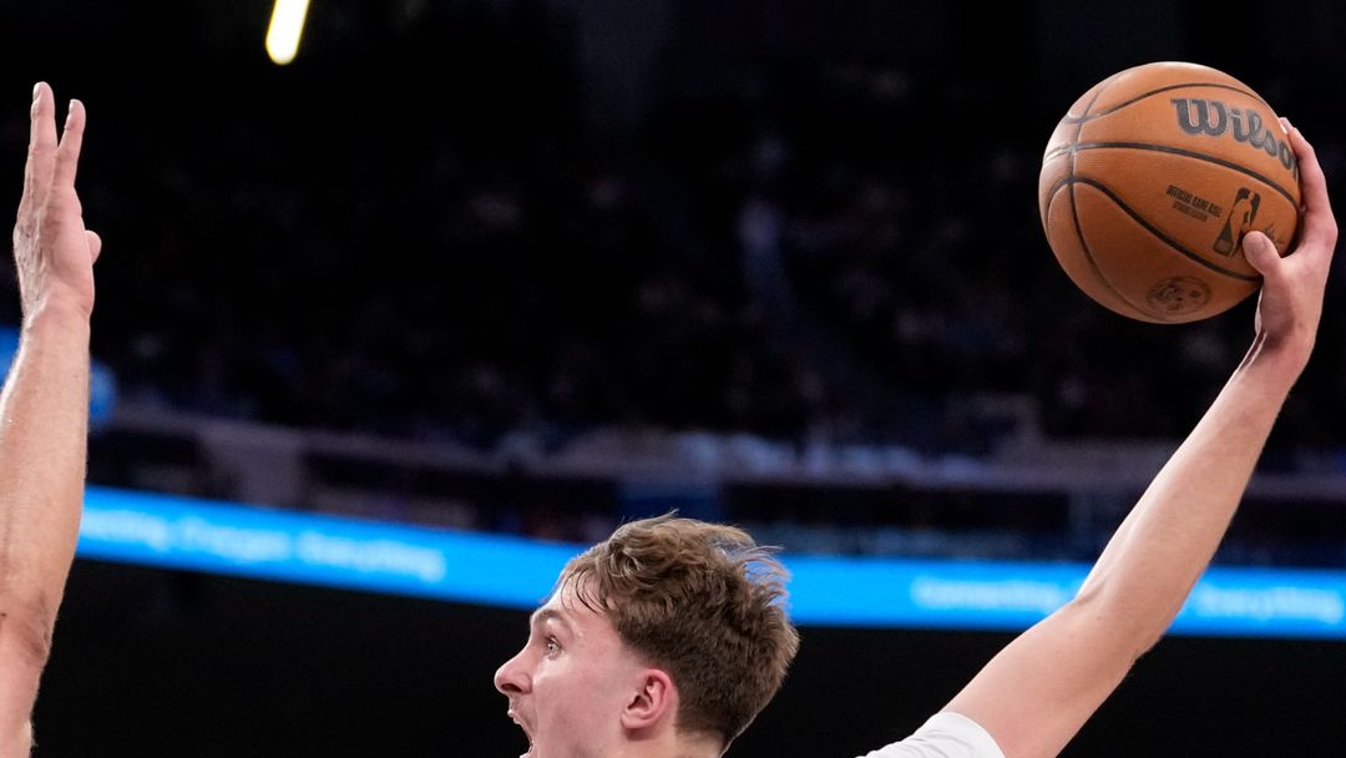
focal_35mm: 139
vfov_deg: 8.7
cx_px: 268
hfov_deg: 15.3
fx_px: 4962
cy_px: 811
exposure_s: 1/2000
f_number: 2.8
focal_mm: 70
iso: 4000
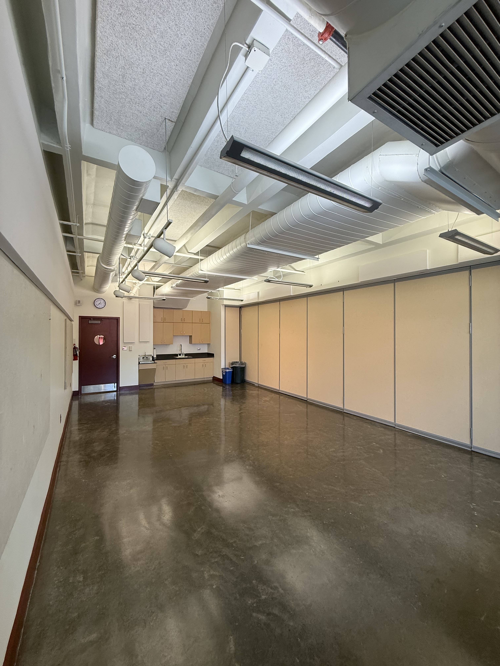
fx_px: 270
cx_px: 250
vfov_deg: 102.1
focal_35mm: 14
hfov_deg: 85.7
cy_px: 333
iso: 100
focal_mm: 2.22
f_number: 2.2
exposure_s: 1/120
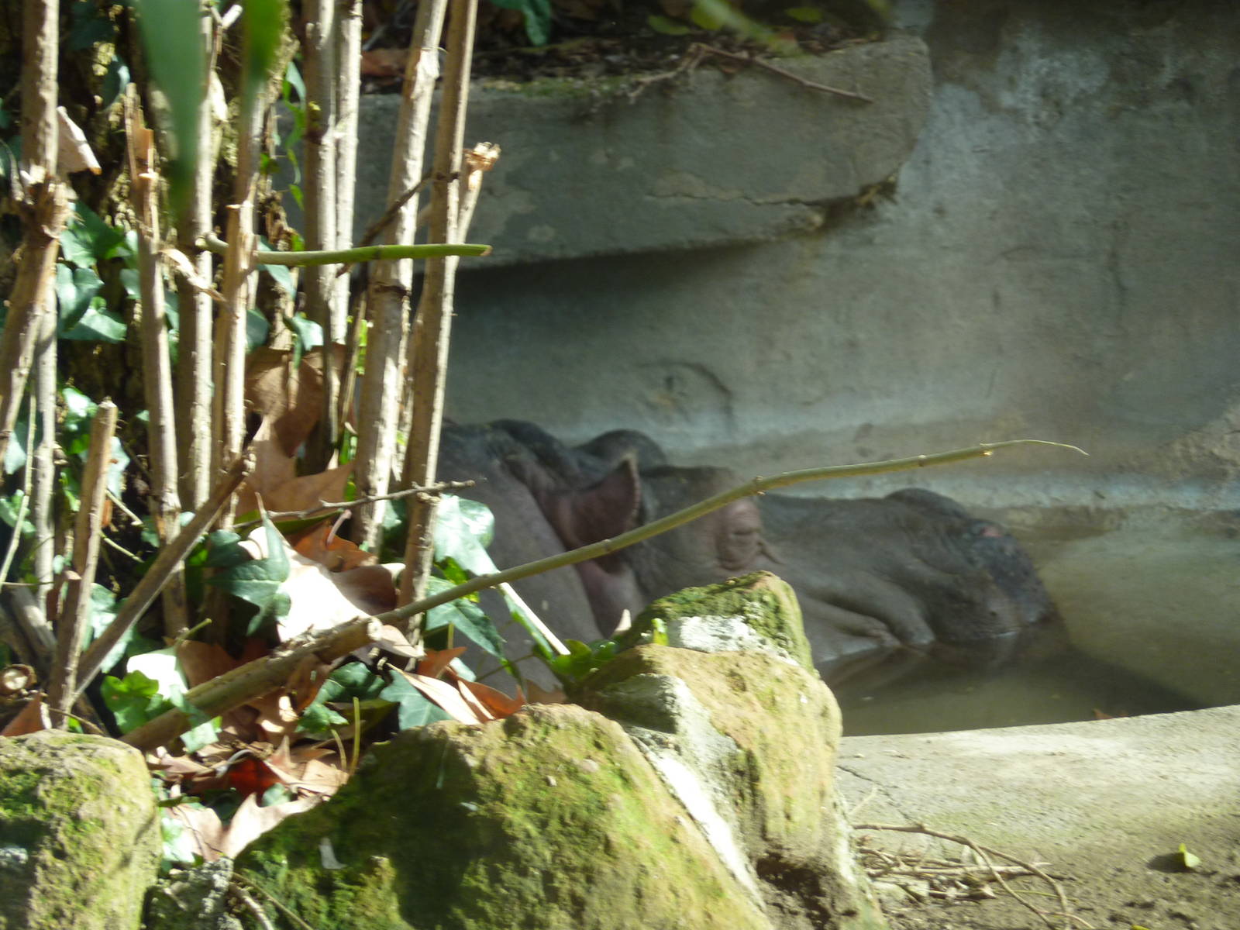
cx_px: 620
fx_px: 9958
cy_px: 465
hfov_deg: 7.1
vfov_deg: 5.3
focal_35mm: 278
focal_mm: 45.7
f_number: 4.8
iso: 125
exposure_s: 1/125
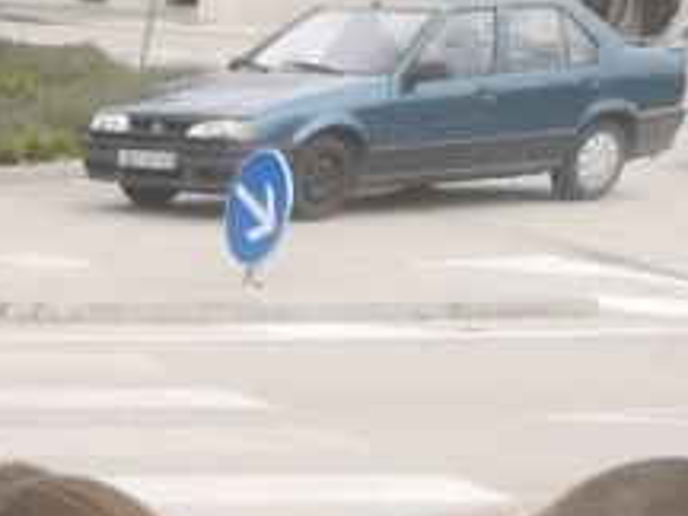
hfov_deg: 10.5
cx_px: -1159
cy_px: 1201
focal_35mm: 150
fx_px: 2981
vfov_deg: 9.0
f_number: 1.8
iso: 50
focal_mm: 5.58
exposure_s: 1/341
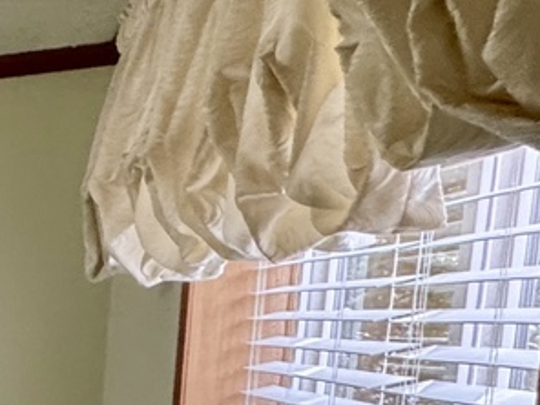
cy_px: 456
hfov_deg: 16.1
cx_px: -699
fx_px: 1061
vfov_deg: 20.5
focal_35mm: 68
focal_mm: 2.22
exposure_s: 1/120
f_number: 2.2
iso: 250
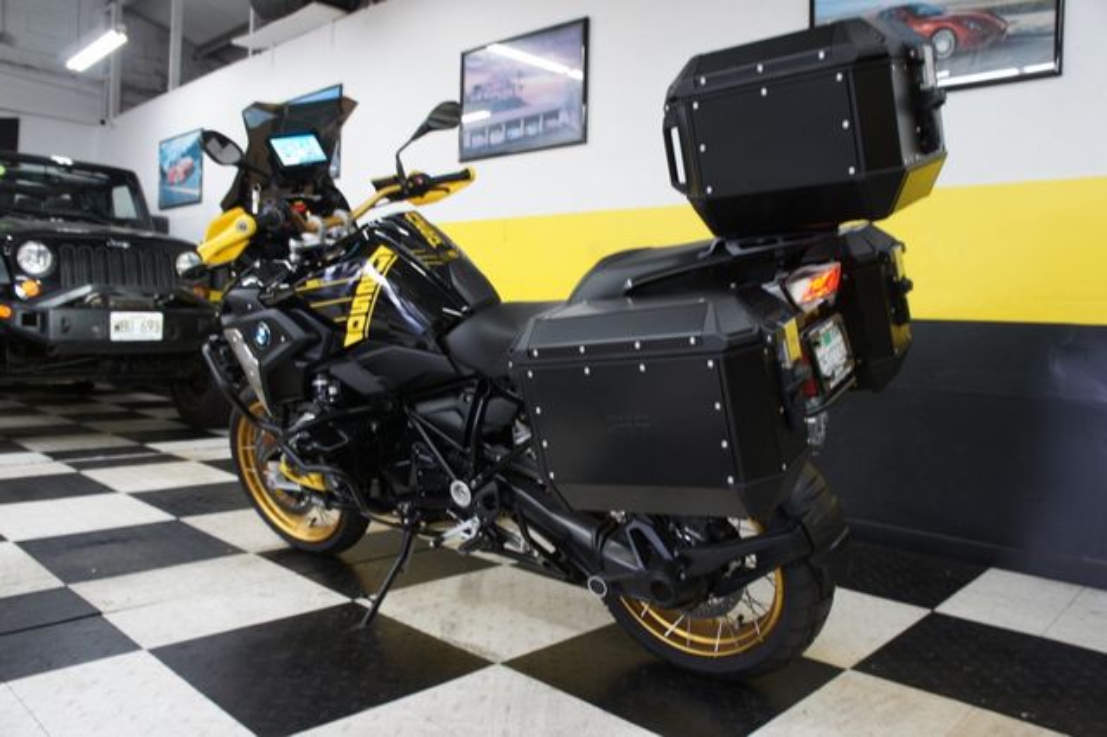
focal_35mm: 27
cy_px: 368
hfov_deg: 67.4
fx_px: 830
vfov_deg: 47.9
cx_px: 554
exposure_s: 1/30
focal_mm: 18
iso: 400
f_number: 3.5
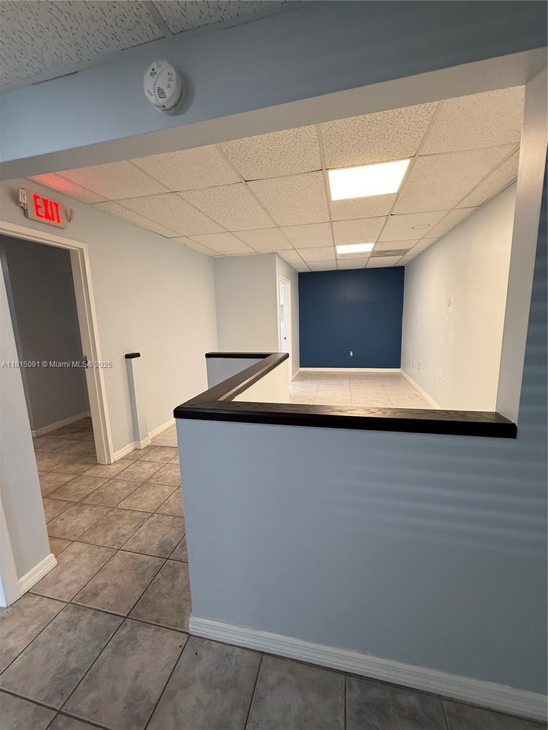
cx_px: 274
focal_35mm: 14
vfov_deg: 102.1
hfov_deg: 85.7
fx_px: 296
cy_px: 365
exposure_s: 1/60
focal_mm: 2.22
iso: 200
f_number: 2.2
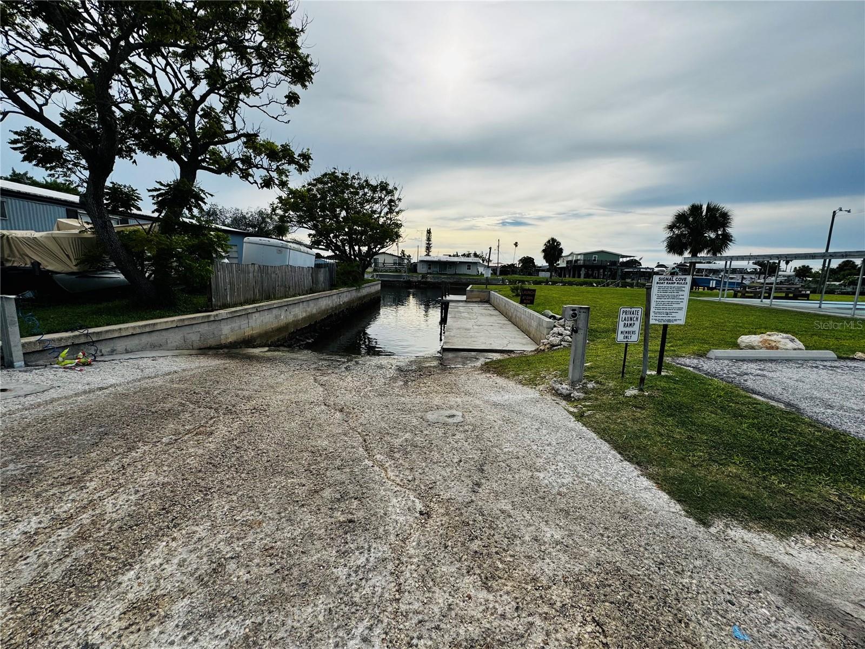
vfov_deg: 85.7
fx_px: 350
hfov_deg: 102.1
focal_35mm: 14
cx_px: 432
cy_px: 324
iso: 40
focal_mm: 2.22
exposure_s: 1/1927
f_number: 2.2
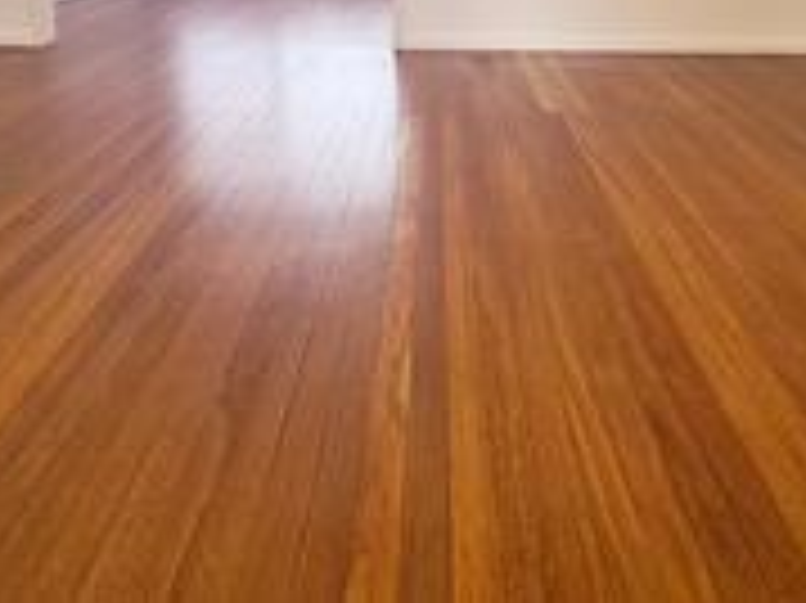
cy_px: -68
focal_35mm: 29
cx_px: 419
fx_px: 675
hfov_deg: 61.7
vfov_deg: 39.1
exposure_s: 1/123
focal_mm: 2.2
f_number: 2.2
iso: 50
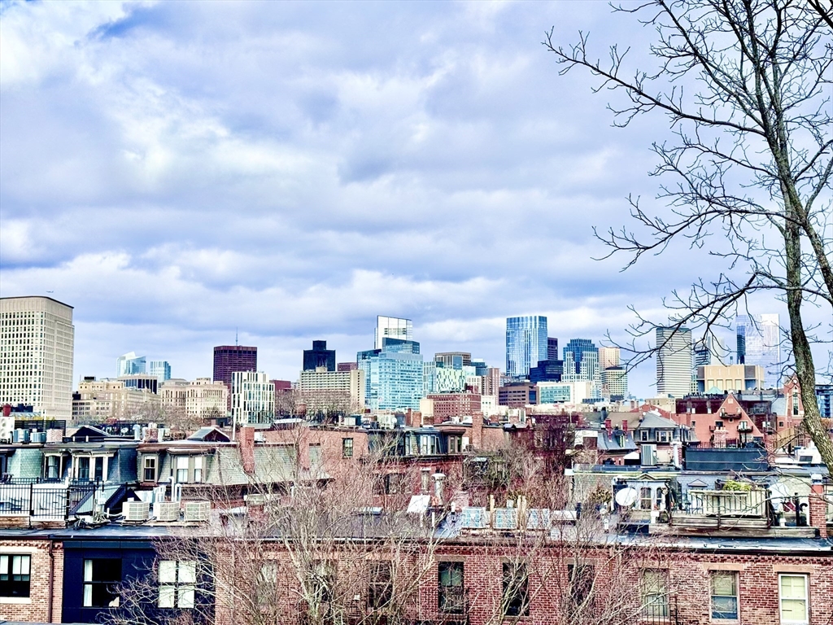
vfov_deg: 30.3
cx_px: 416
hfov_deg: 39.7
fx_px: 1155
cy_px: 312
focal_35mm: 48
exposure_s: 1/3096
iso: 64
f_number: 1.78
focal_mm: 6.76
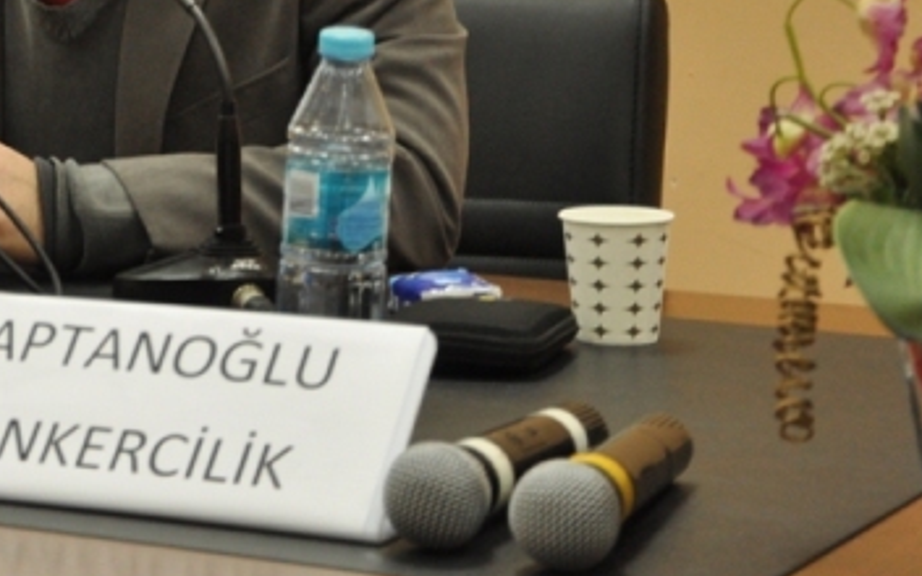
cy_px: -10
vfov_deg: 9.3
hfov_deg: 14.8
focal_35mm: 140
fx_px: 3518
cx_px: 76
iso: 1000
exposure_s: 1/30
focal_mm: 42
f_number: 5.6
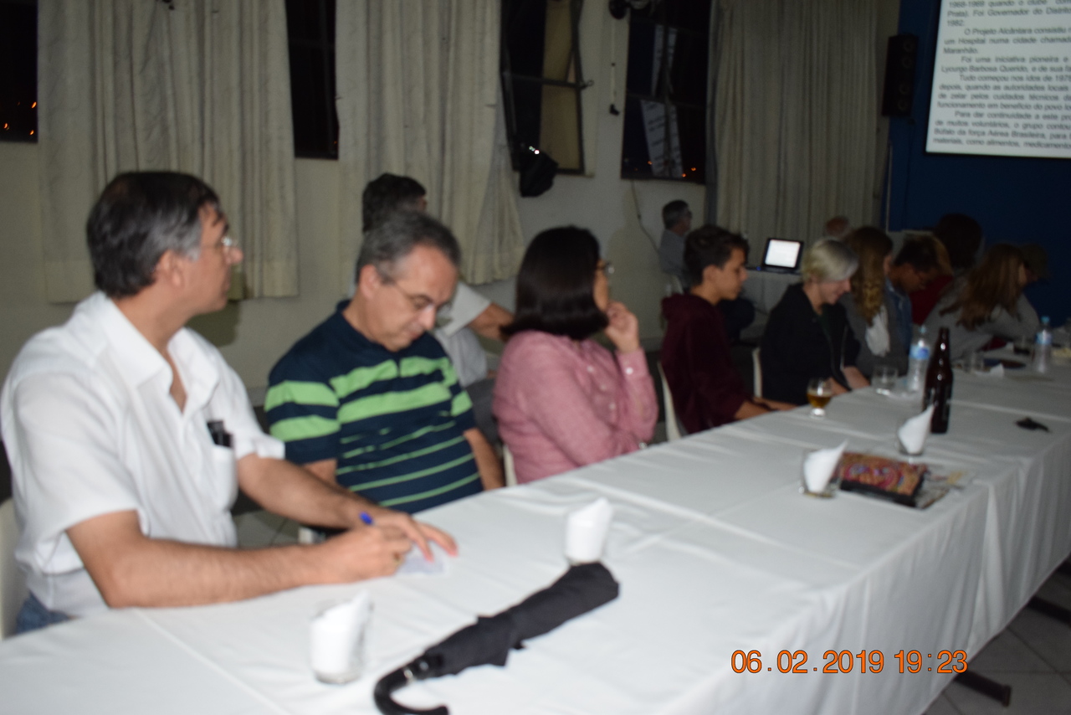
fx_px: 982
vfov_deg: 40.0
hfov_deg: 57.2
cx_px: 536
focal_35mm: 33
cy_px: 358
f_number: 3.8
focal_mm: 22
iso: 1250
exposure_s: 1/60
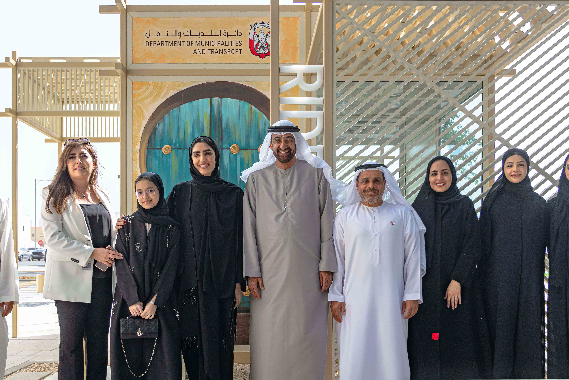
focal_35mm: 37
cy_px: 205
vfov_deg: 35.9
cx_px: 270
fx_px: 585
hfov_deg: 51.9
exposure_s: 1/1500
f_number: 3.5
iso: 100
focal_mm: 24
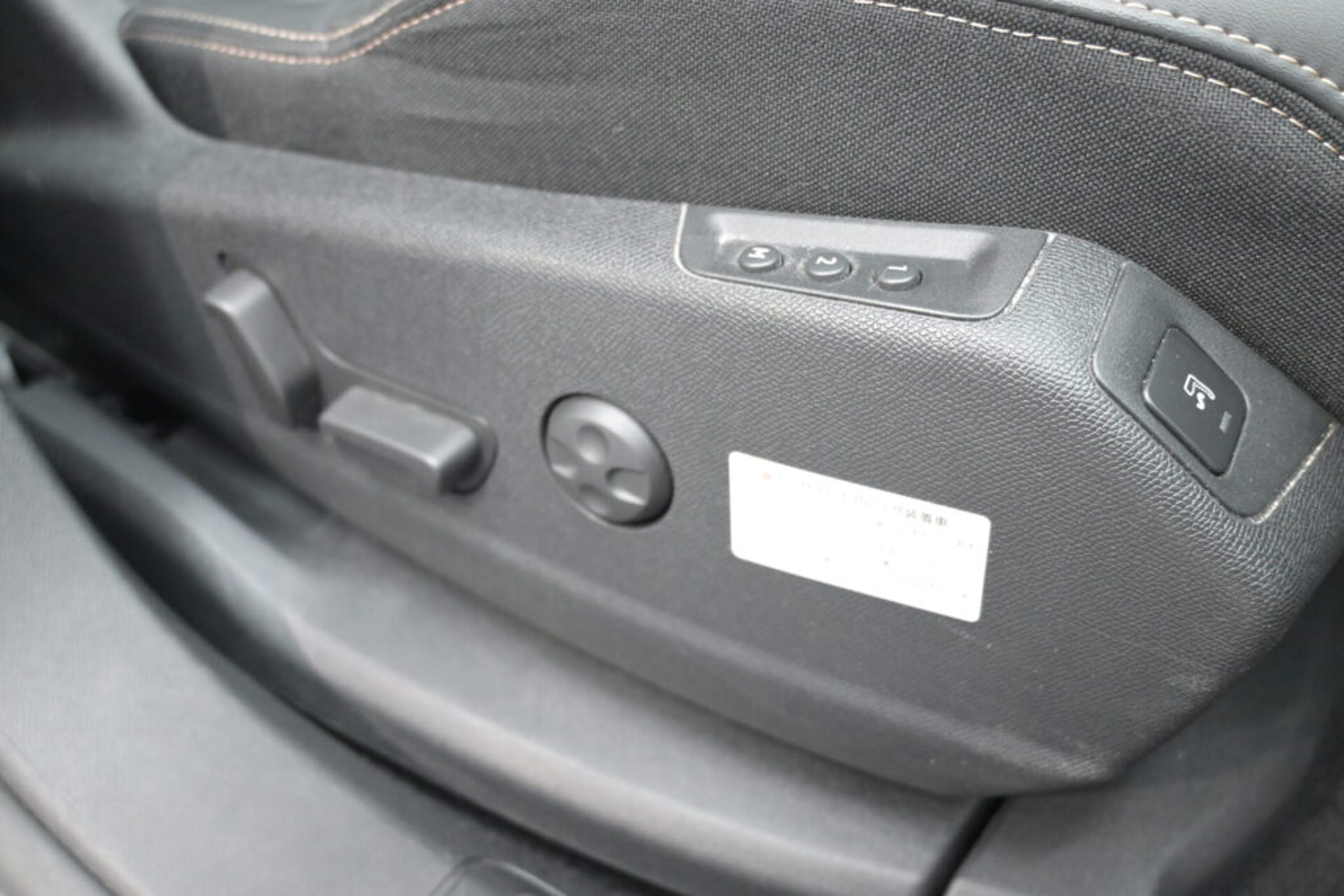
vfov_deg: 41.7
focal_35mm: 32
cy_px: 448
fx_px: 1176
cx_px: 672
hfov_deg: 59.5
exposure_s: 1/30
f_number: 4
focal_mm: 21
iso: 2800
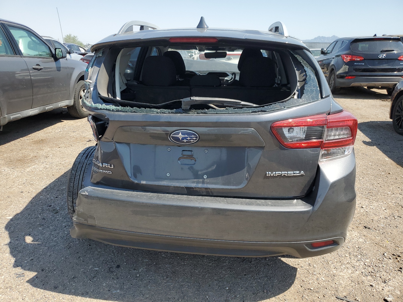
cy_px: 151
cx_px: 202
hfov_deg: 67.3
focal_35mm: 26
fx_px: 303
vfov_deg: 53.1
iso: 50
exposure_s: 1/2000
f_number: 1.5
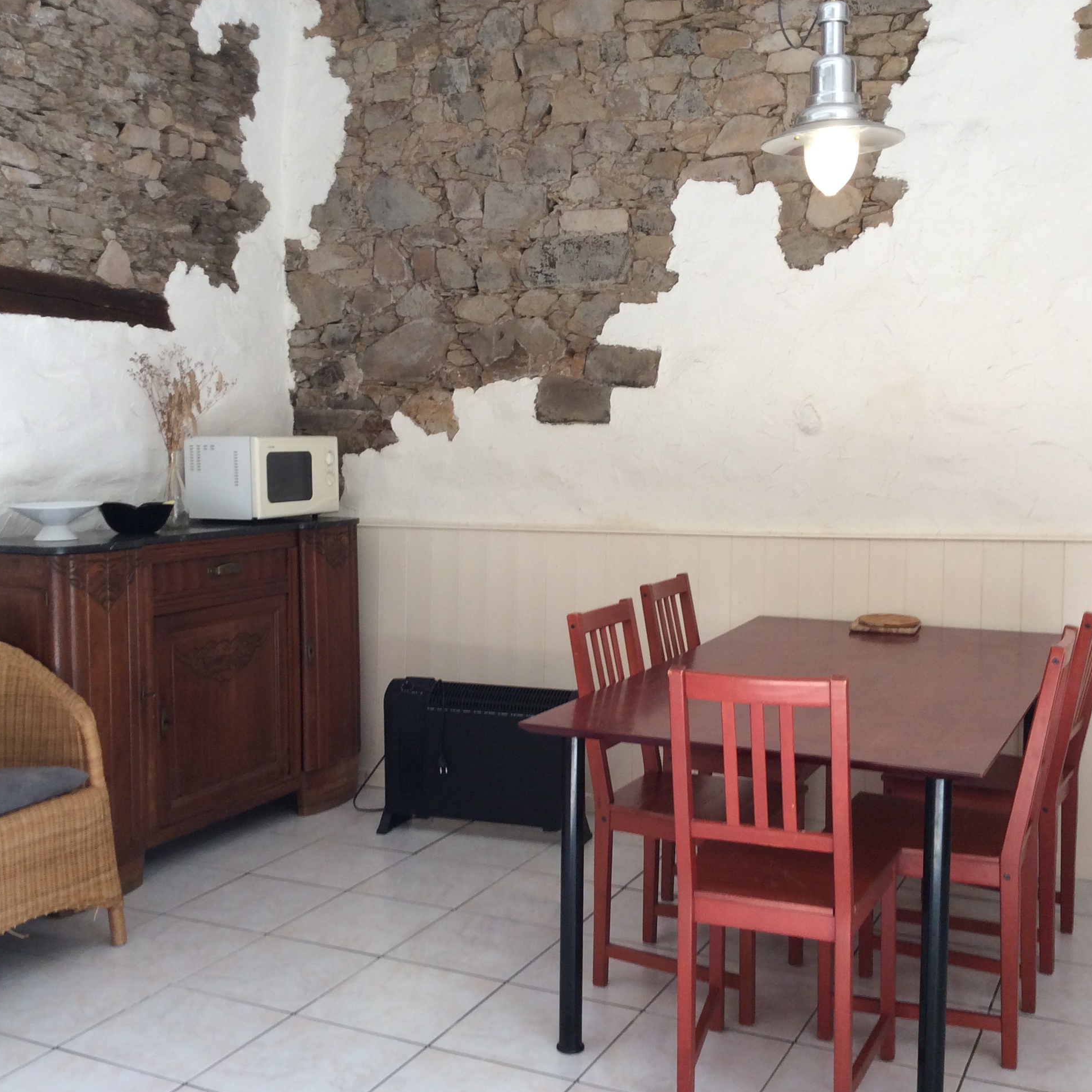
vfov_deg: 43.9
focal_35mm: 38
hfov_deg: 43.8
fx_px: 1356
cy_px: 546
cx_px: 574
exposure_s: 1/33
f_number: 2.4
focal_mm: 3.3
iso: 40
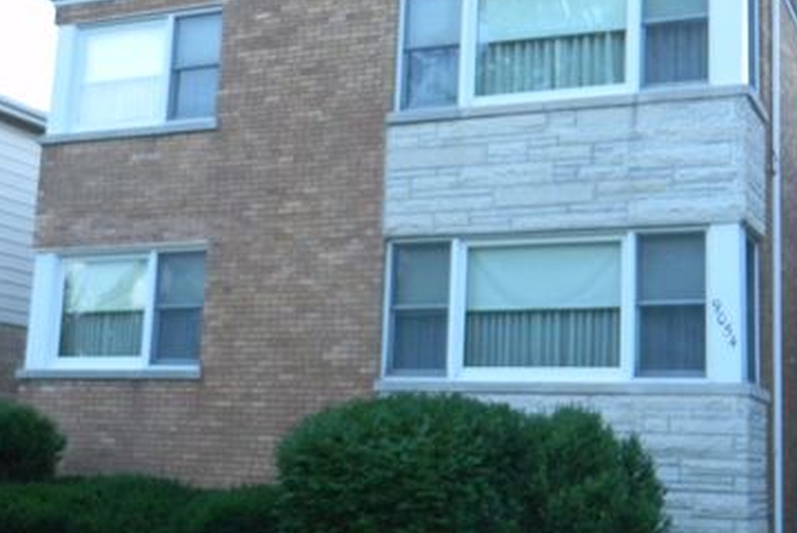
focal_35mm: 55
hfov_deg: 36.2
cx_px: 440
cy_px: 261
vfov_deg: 24.7
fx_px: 1219
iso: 472
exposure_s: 1/61
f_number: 4
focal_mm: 6.9
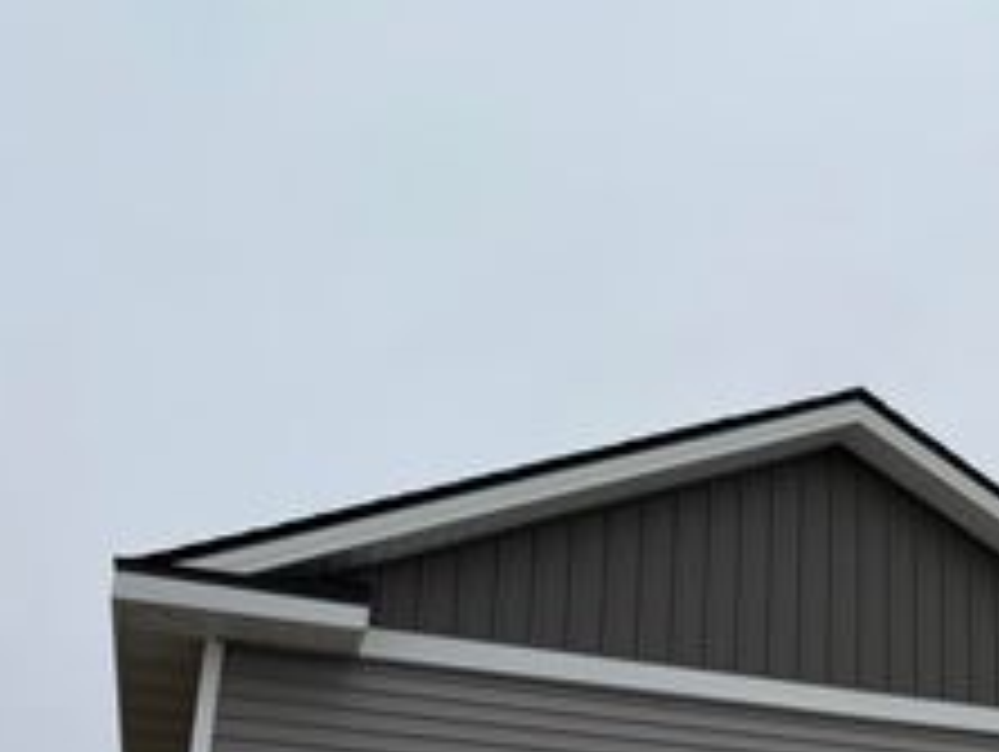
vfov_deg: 25.9
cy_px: 723
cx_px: 1080
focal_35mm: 54
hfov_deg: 31.7
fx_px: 1560
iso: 80
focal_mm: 6.76
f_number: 1.78
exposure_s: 1/1493
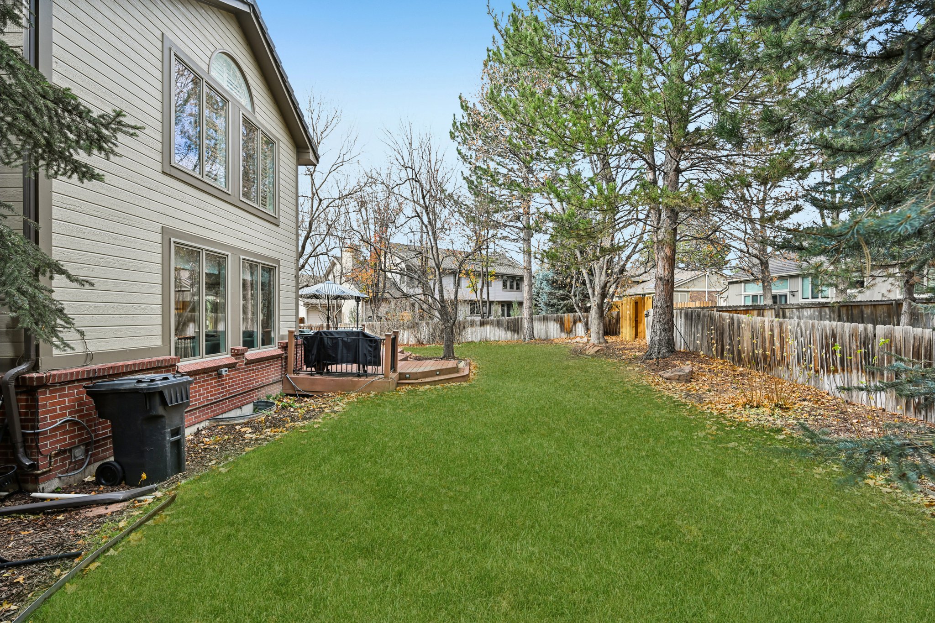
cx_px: 468
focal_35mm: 16
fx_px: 428
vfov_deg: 72.0
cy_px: 312
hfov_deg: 95.0
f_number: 8
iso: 64
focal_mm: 16.5
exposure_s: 1/15
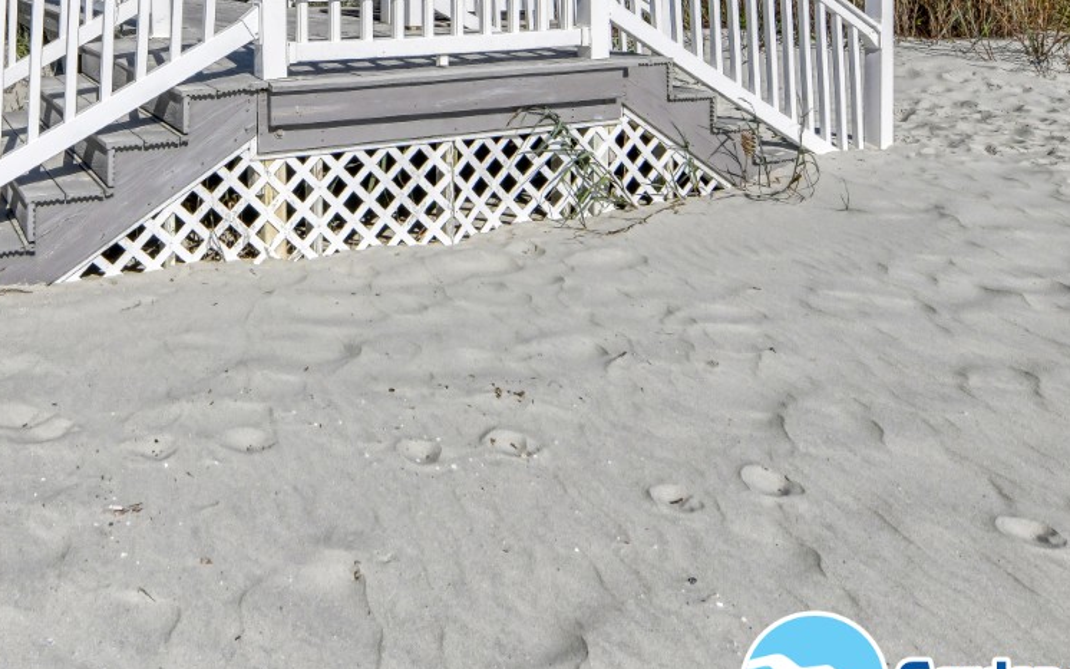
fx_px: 904
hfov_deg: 58.2
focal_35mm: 31
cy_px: -9
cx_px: 274
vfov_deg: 36.3
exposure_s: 1/250
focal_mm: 14
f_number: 9
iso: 500
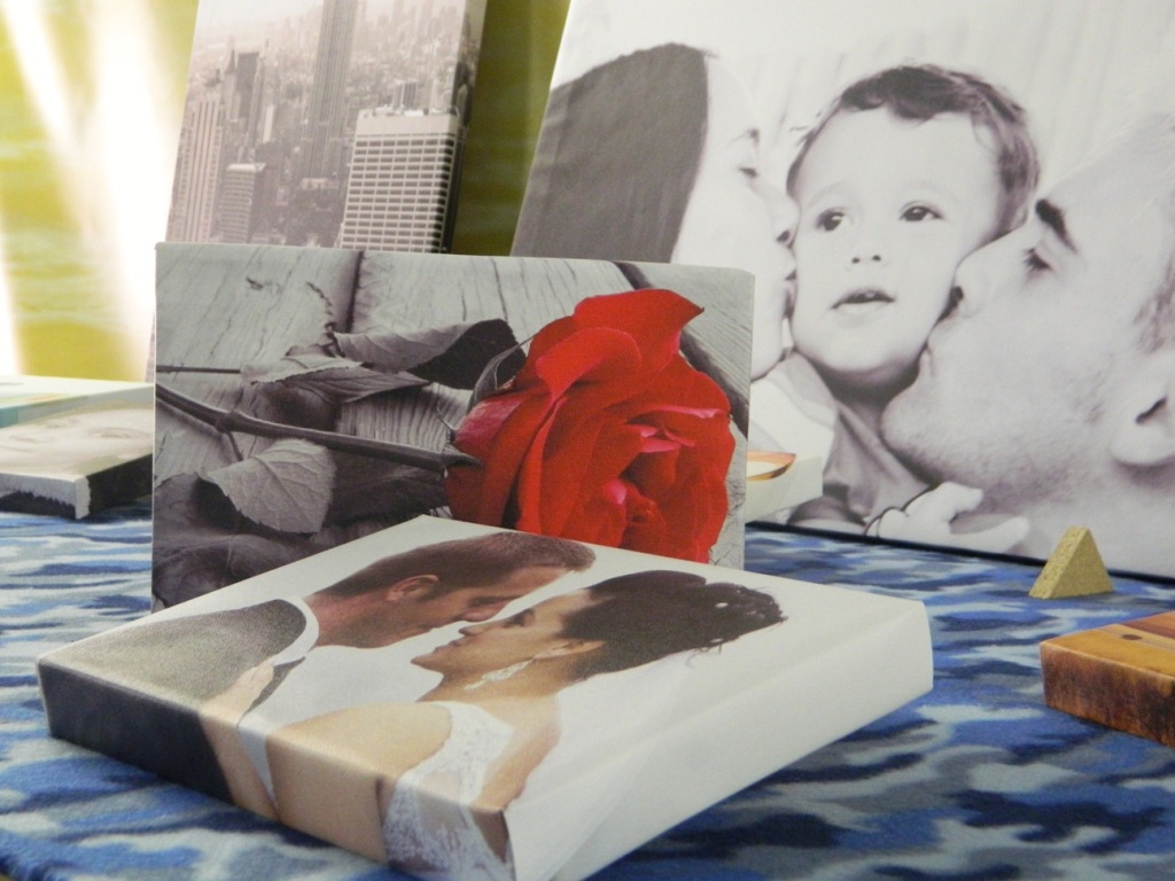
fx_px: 1935
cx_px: 588
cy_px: 440
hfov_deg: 33.8
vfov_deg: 25.7
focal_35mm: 57
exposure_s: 1/25
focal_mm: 10.2
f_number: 3.8
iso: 400
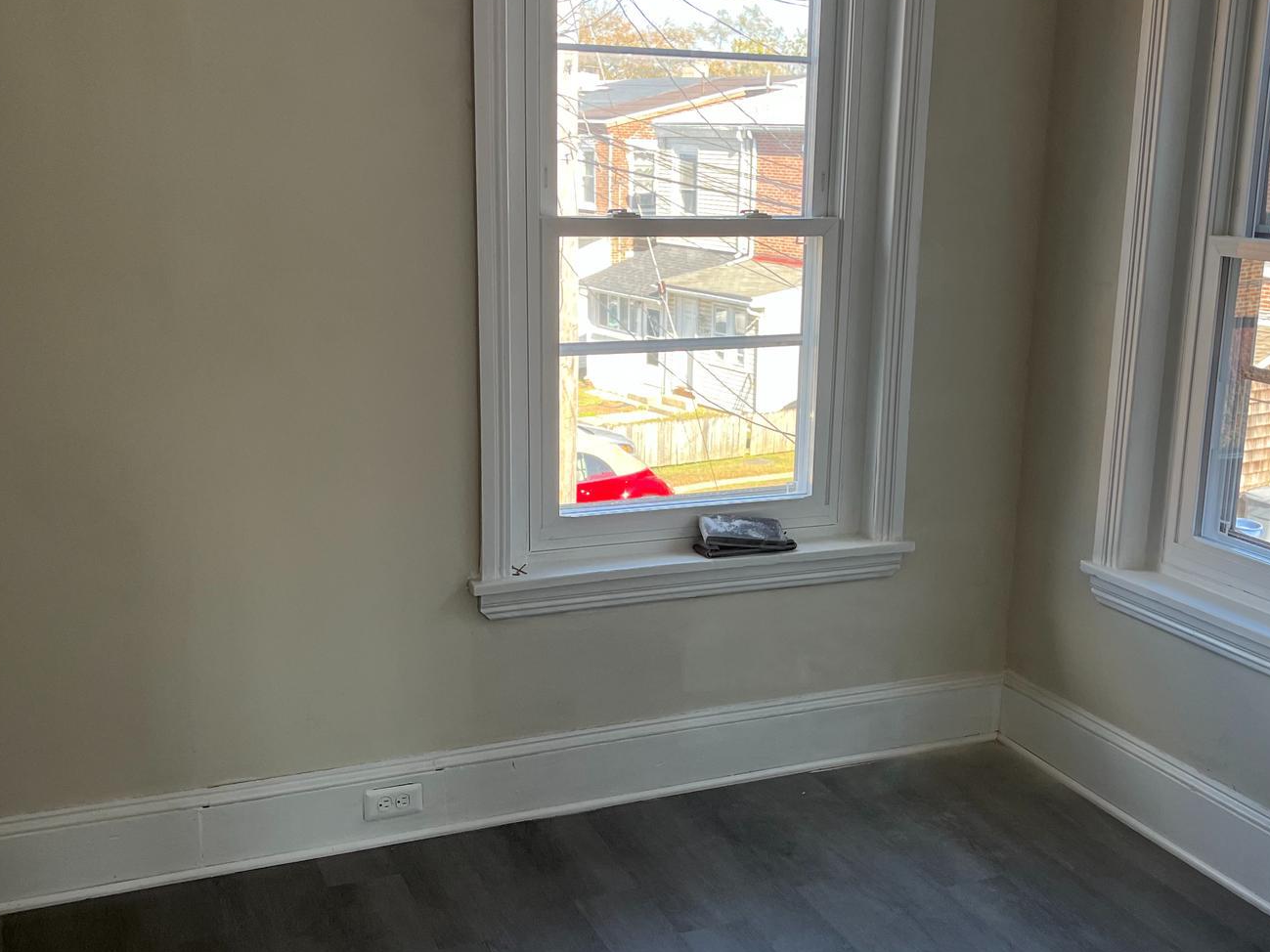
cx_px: 720
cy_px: 534
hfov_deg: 45.7
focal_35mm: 41
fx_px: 1504
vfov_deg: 35.1
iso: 64
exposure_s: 1/132
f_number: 1.6
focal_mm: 5.1
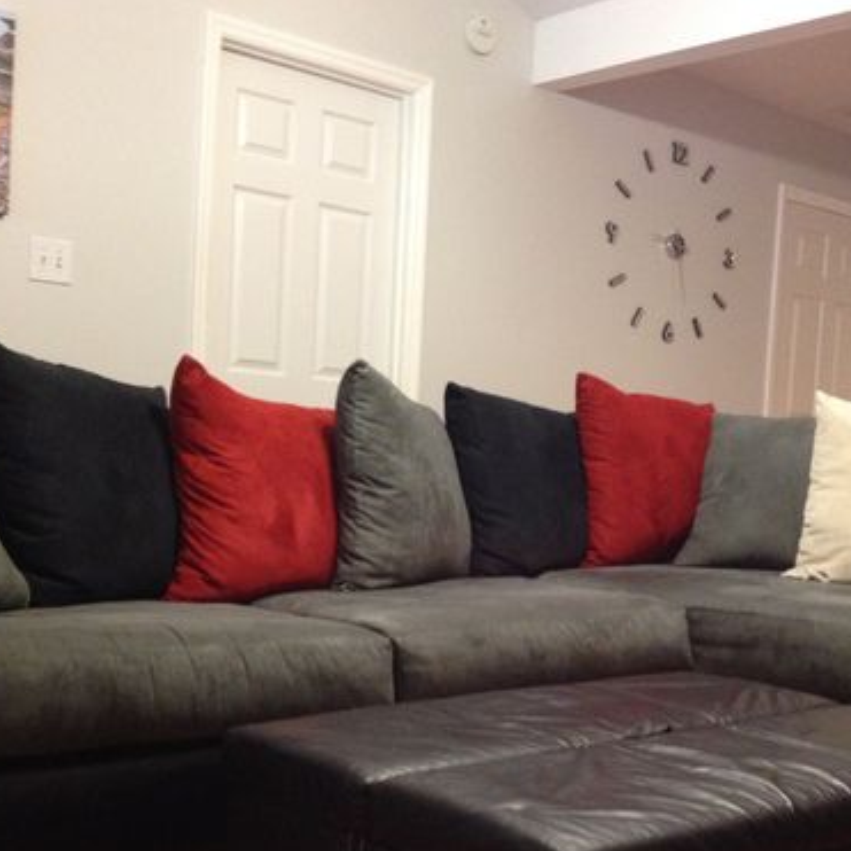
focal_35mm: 50
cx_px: 548
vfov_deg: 33.9
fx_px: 1391
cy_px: 512
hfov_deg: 33.8
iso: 320
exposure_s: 1/20
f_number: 2.4
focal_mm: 4.28
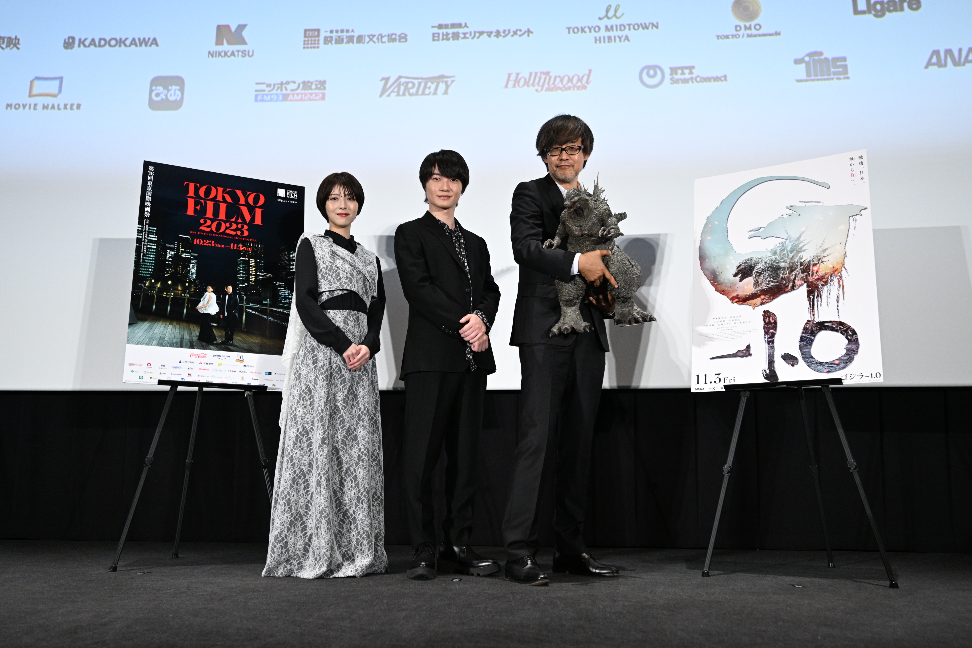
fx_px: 810
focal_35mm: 30
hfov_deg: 61.9
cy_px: 324
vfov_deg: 43.6
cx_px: 486
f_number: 4
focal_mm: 30
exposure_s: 1/160
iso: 2000
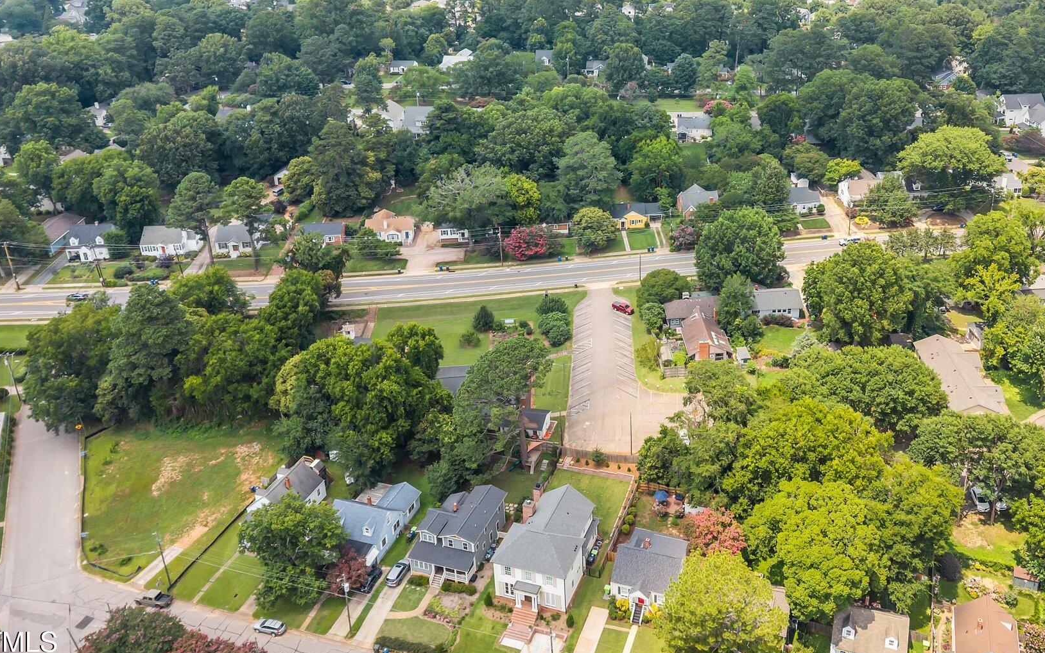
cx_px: 639
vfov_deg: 38.8
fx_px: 911
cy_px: 194
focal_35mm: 32
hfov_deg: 59.0
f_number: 1.8
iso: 200
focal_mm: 8.67
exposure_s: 1/3000
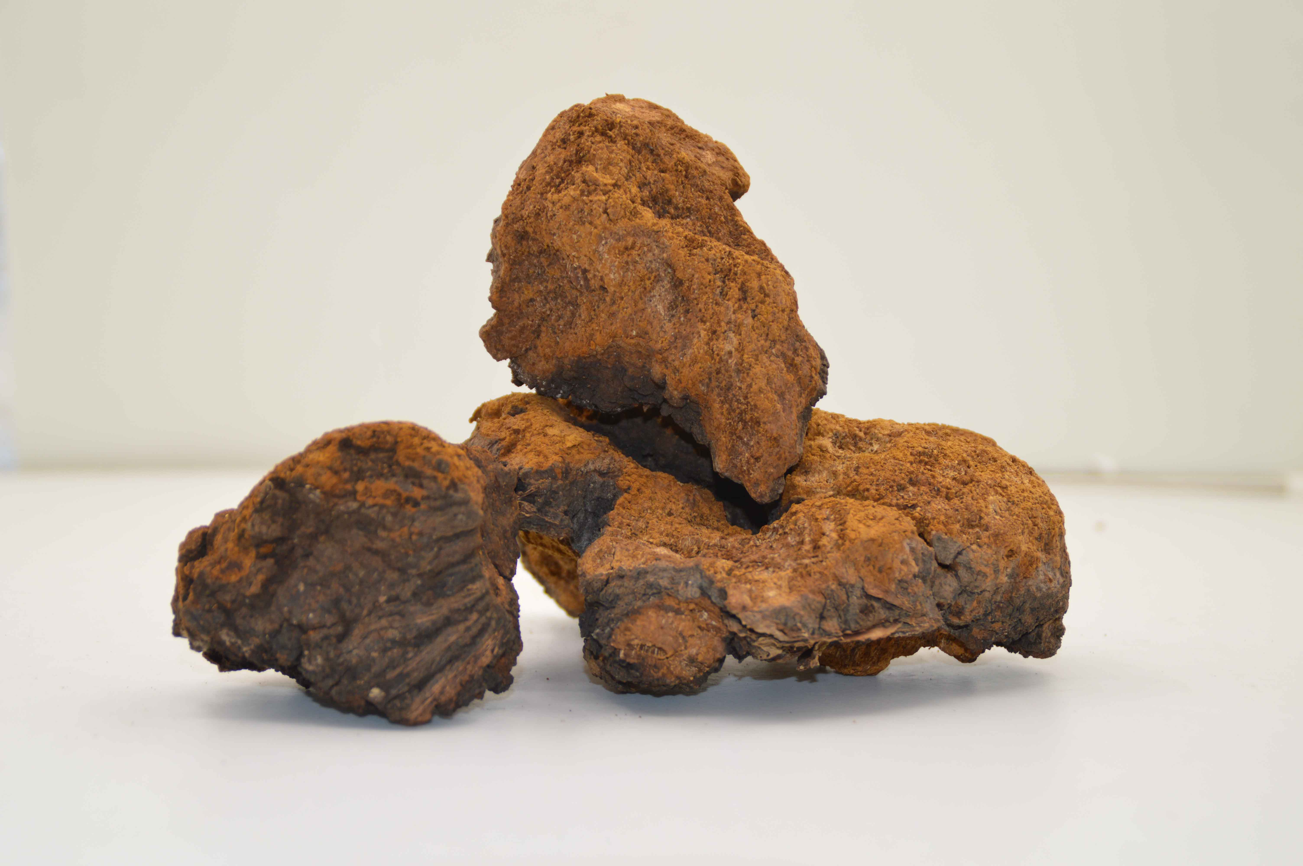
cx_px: 652
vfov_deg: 23.7
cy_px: 433
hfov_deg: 35.1
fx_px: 2061
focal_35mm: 57
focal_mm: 38
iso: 200
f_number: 4.5
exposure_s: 1/125
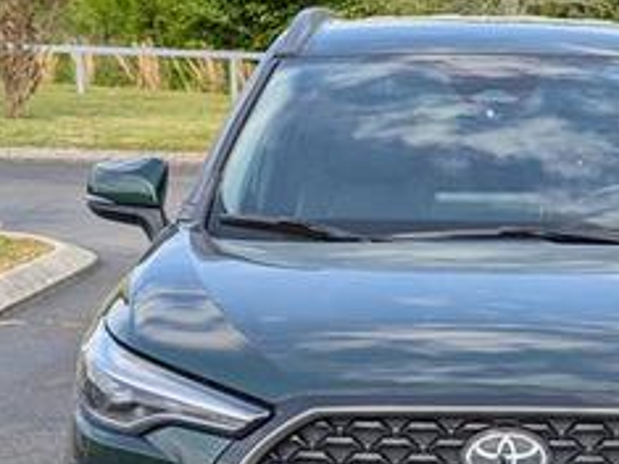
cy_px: 406
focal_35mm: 105
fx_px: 1877
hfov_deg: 18.6
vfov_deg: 14.0
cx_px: 487
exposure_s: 1/625
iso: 20
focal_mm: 6.9
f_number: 1.68
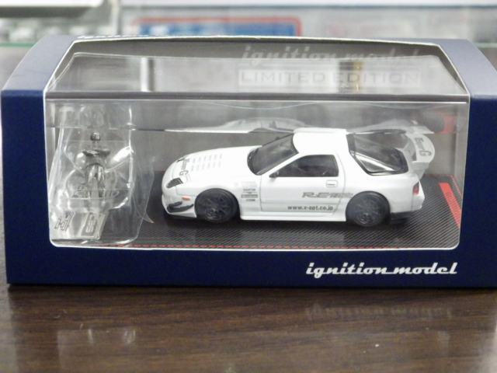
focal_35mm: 71
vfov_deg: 20.7
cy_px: 186
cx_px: 248
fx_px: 1019
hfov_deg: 27.4
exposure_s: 1/25
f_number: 4.2
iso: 1250
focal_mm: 12.8
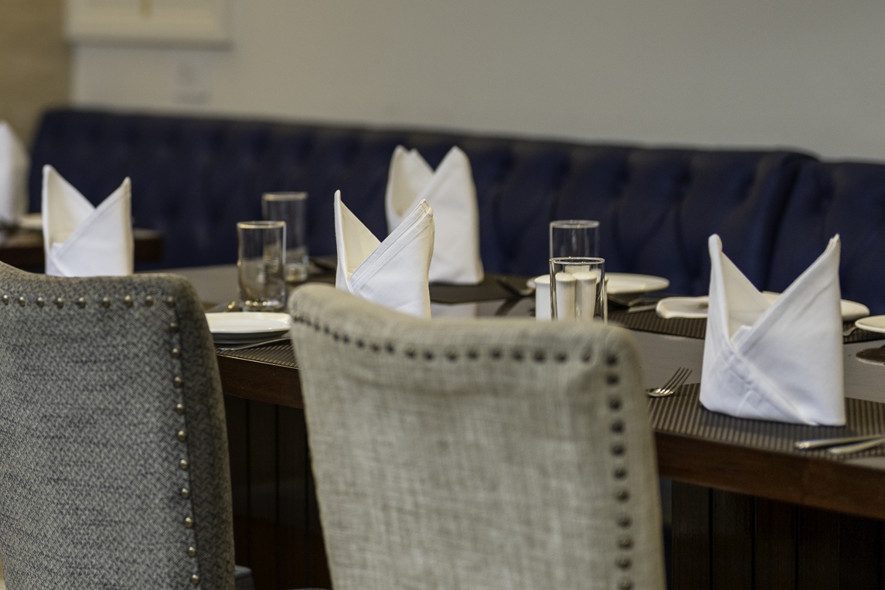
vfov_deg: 10.4
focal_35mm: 131
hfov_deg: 15.5
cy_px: 95
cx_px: 106
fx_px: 3220
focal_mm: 50
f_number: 1.3
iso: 100
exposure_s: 1/250
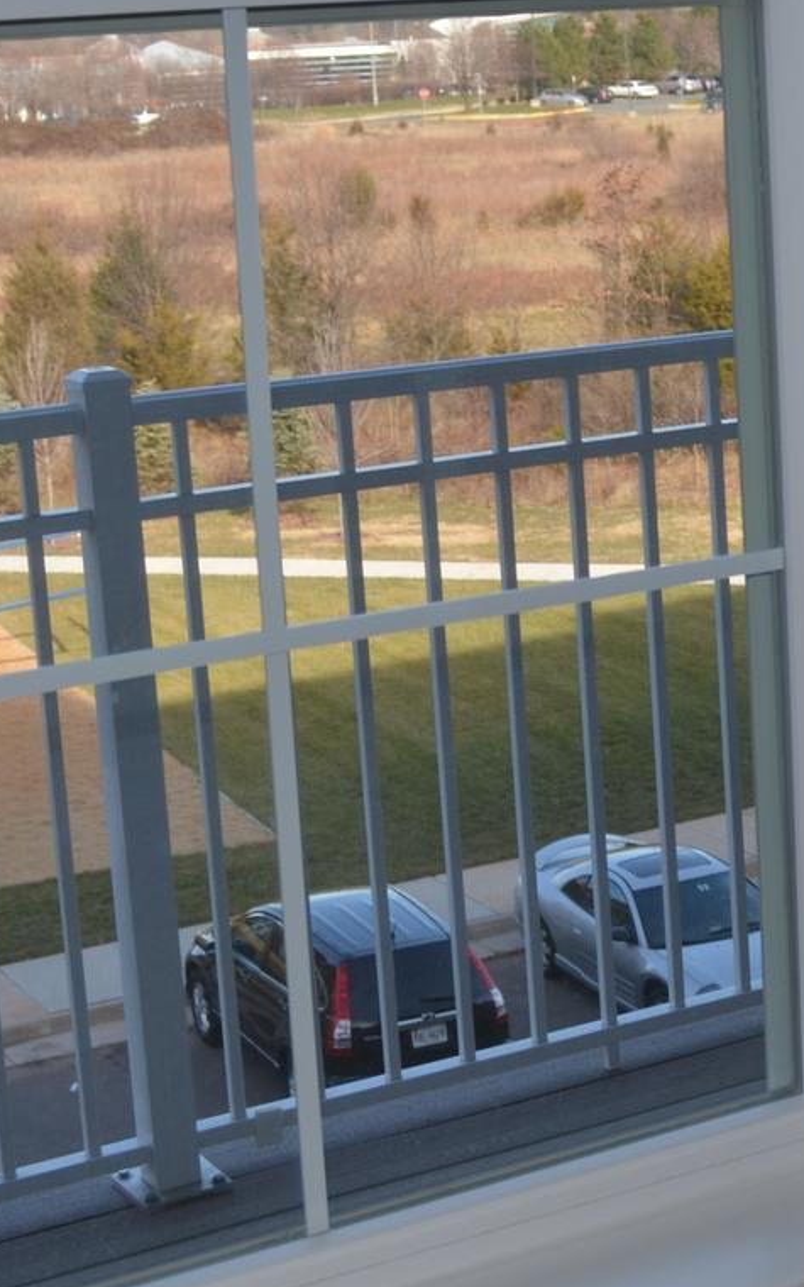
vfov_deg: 27.6
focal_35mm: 74
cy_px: 408
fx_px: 2594
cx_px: 611
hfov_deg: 17.5
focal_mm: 18
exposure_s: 1/200
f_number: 4
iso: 100
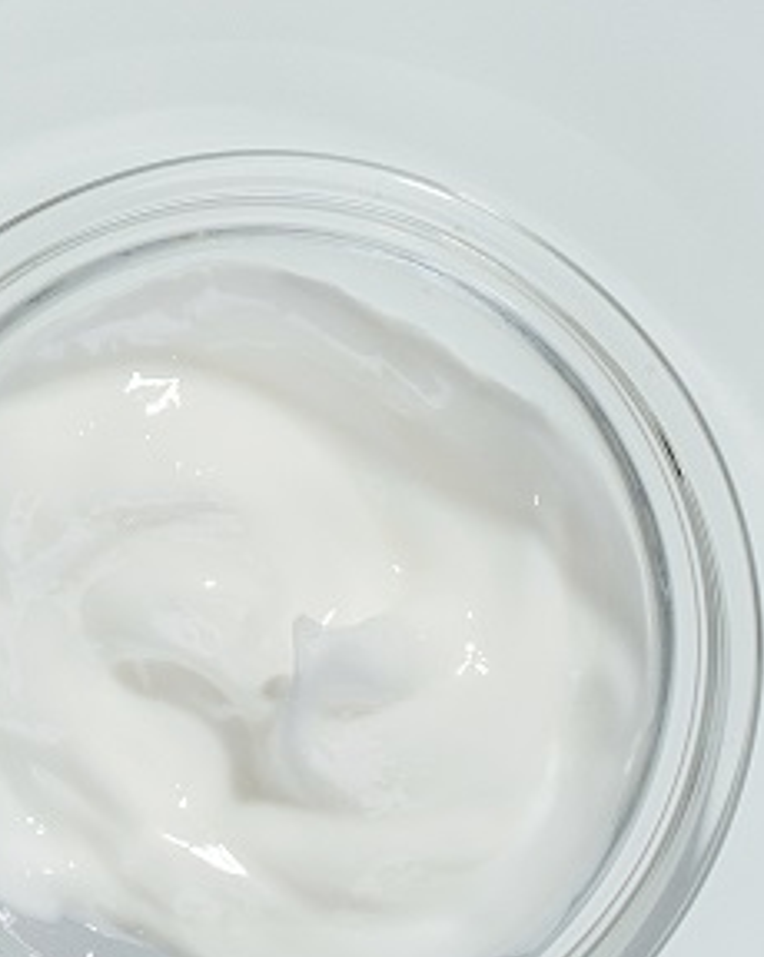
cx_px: -296
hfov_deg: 5.5
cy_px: 56
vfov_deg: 6.9
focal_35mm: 279
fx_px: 7894
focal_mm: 38
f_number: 13
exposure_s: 1/125
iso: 100
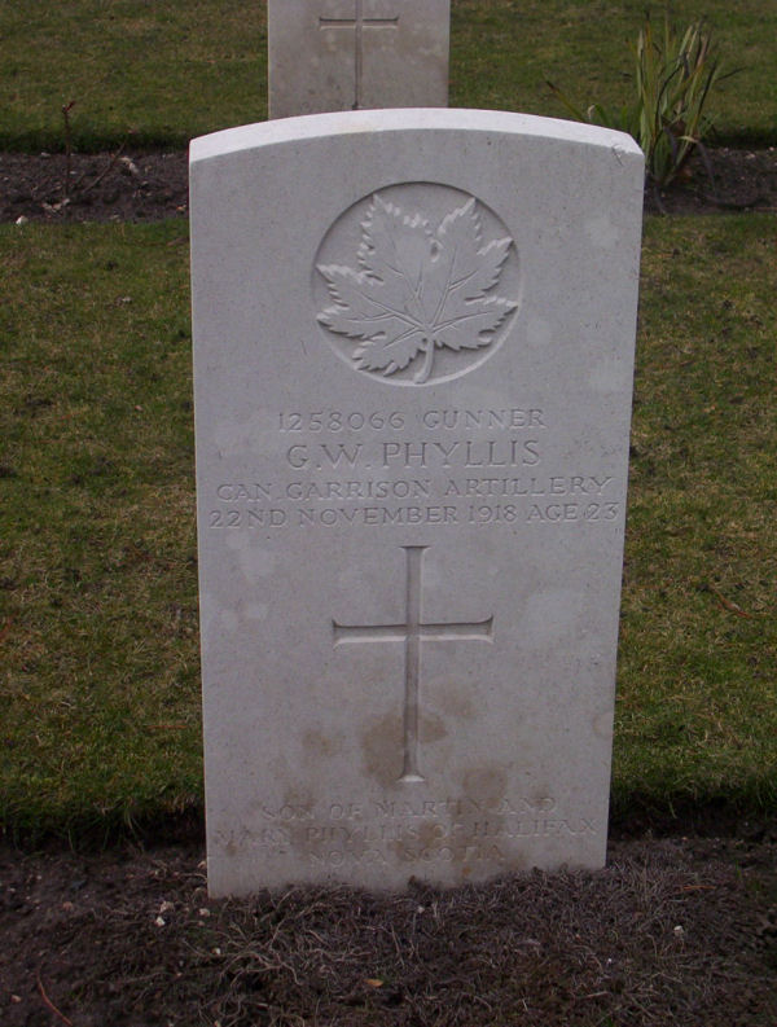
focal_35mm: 81
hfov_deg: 18.3
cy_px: 514
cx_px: 388
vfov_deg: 24.0
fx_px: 2411
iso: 100
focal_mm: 10.76
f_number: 3.62
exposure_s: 1/524
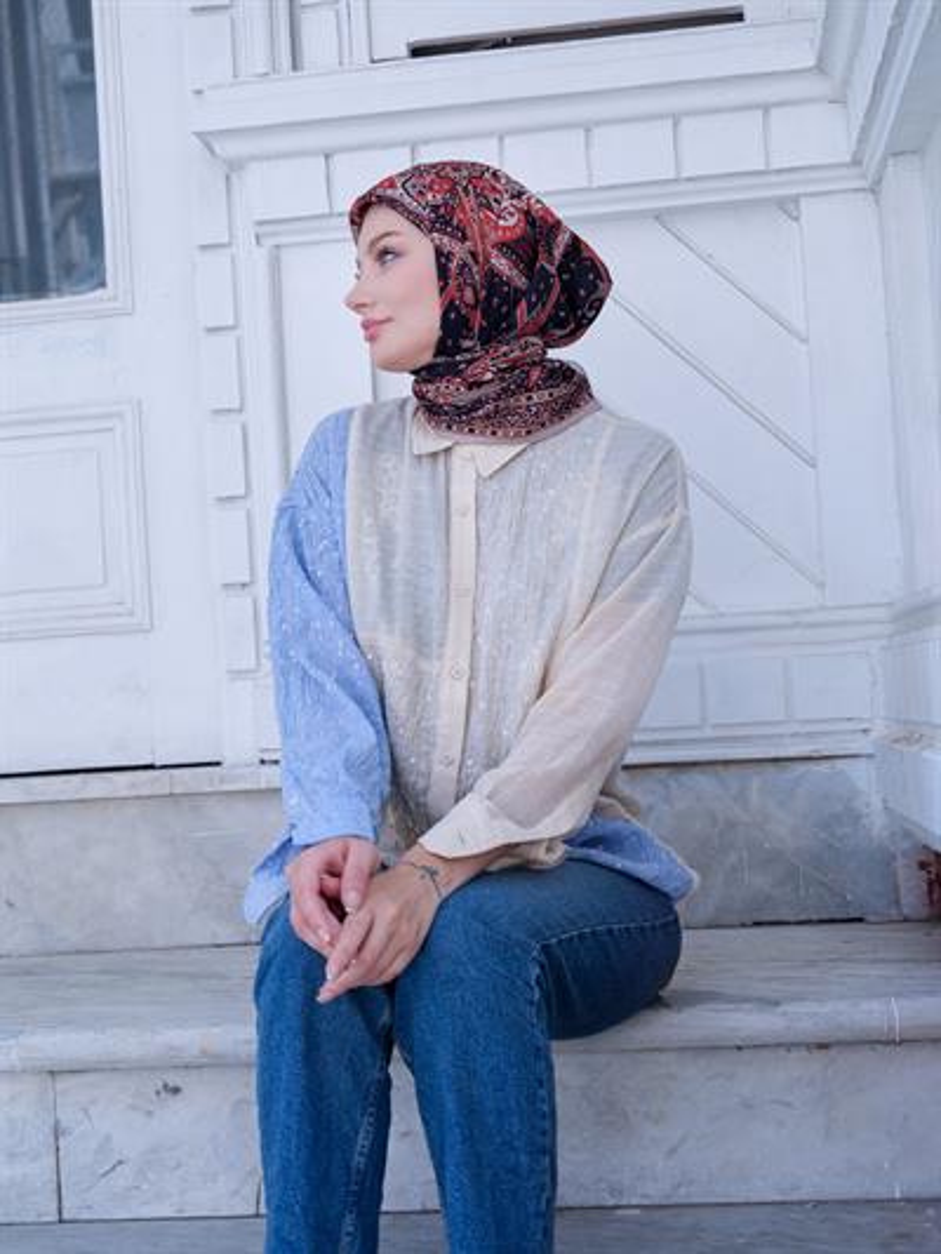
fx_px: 1993
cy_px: 627
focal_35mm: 55
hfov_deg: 26.6
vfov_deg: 34.9
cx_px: 470
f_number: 6.4
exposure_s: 1/170
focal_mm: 70
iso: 320
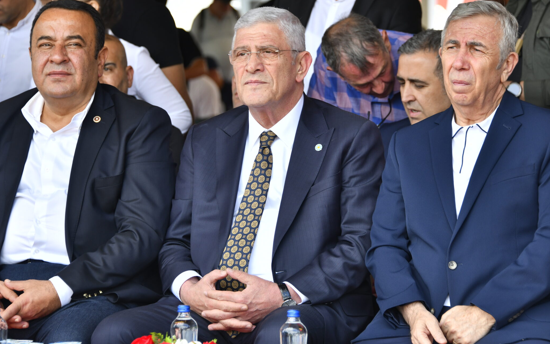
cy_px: 145
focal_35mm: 171
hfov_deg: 12.2
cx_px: 280
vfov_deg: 7.7
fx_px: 2563
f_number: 5.6
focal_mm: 135
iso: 400
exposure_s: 1/350
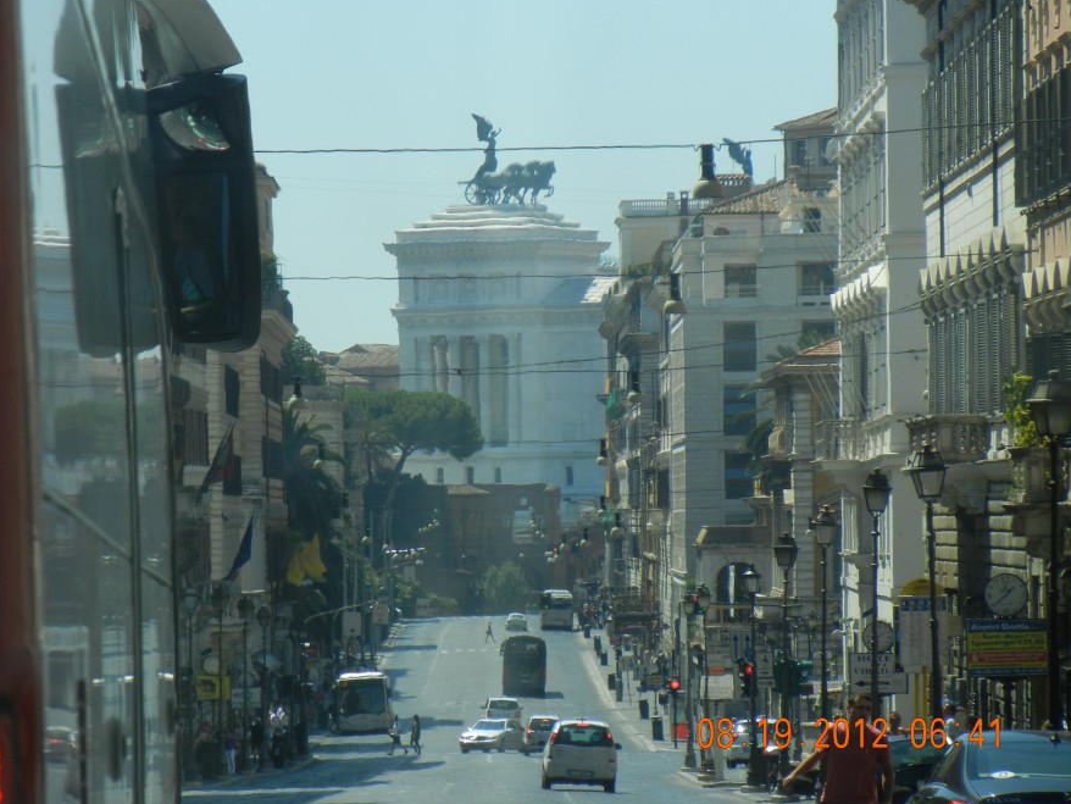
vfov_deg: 5.6
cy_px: 362
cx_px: 456
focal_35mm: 267
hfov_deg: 7.4
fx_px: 8263
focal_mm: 41.2
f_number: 4.8
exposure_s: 1/650
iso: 160
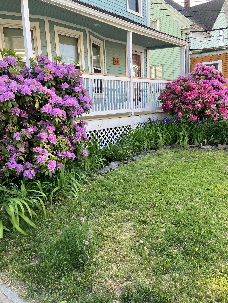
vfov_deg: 63.4
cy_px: 152
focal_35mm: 28
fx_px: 246
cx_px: 114
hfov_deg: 49.7
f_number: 1.8
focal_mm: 3.99
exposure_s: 1/196
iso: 32
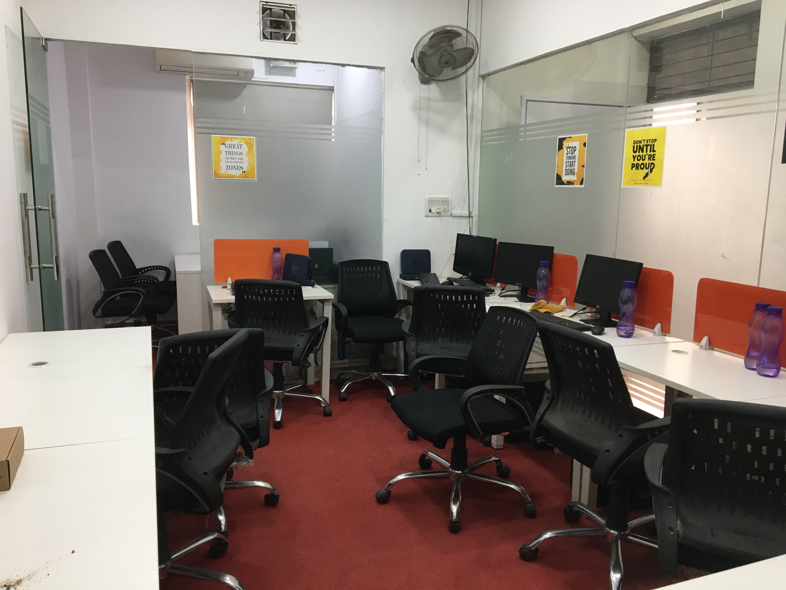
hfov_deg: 61.7
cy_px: 295
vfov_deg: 48.2
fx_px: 658
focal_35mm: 29
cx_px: 393
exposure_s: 1/33
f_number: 2.2
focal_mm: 4.15
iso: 125
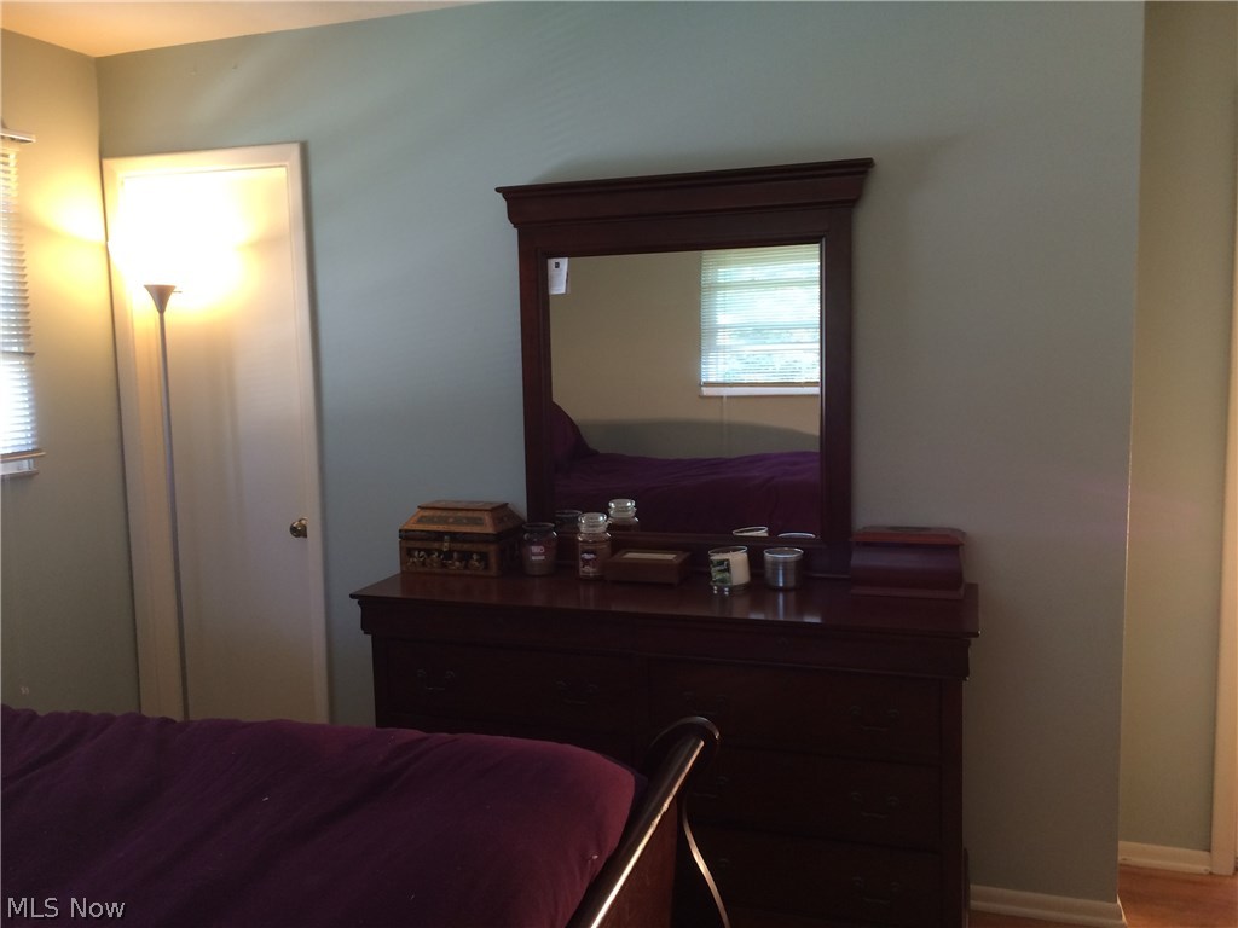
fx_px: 1037
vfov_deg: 48.2
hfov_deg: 61.7
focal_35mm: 29
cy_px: 464
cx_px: 619
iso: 80
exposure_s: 1/30
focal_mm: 4.15
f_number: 2.2
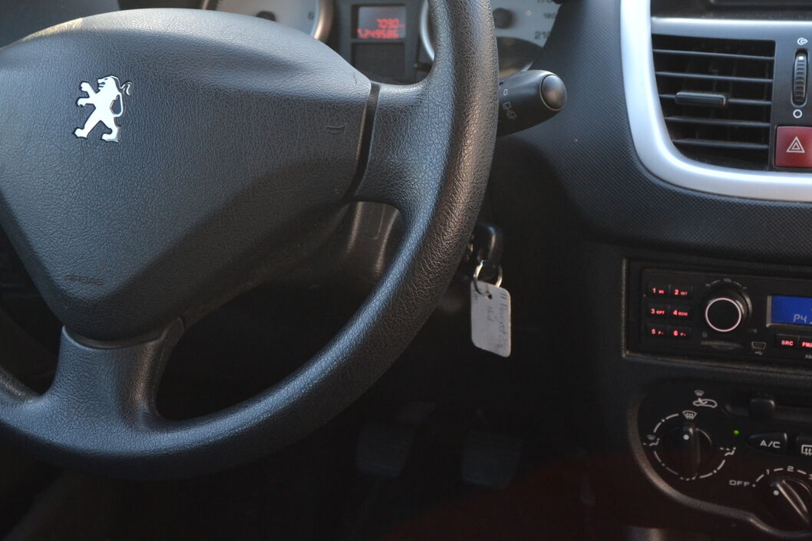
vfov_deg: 27.4
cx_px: 467
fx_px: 1105
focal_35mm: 49
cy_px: 191
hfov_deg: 40.3
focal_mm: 18
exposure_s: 1/125
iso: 400
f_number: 5.6
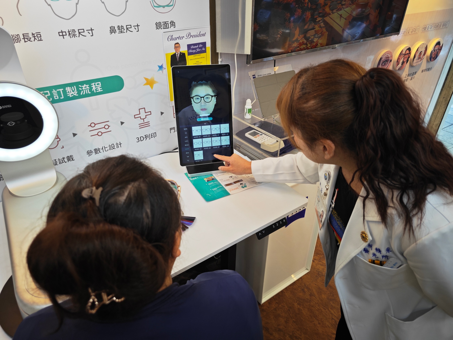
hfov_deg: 73.9
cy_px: 170
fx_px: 301
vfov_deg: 58.9
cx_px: 226
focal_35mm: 23
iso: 160
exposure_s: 1/120
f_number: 1.9
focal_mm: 7.79
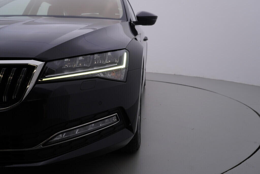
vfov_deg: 36.9
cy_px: 87
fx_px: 260
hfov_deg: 53.1
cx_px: 130
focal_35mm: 36
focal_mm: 24
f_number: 5
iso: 125
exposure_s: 1/125
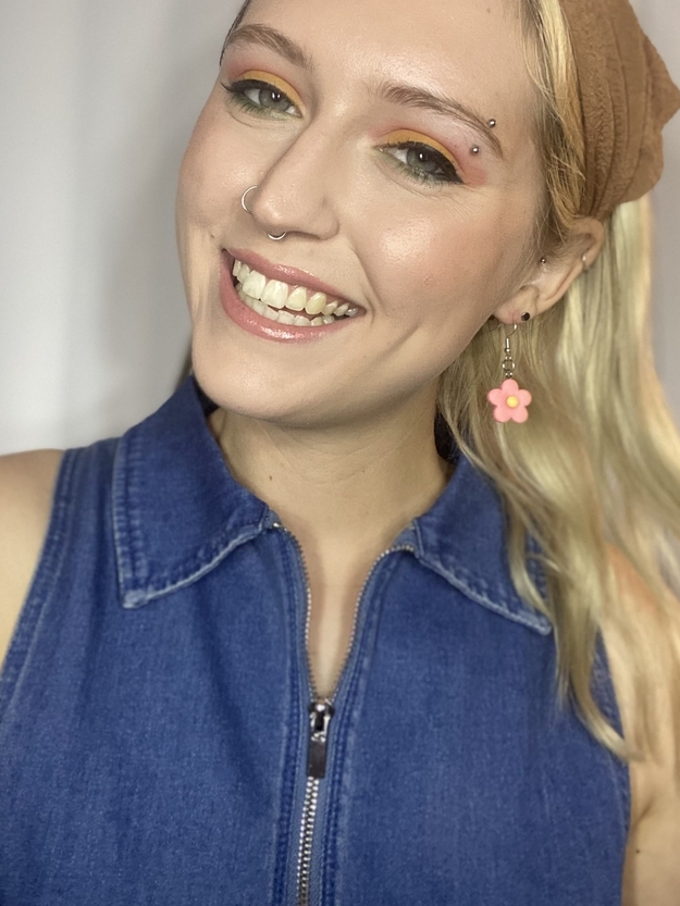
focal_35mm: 36
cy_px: 375
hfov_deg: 39.6
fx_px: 943
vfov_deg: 51.1
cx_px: 316
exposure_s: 1/60
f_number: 2.2
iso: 250
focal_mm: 2.71
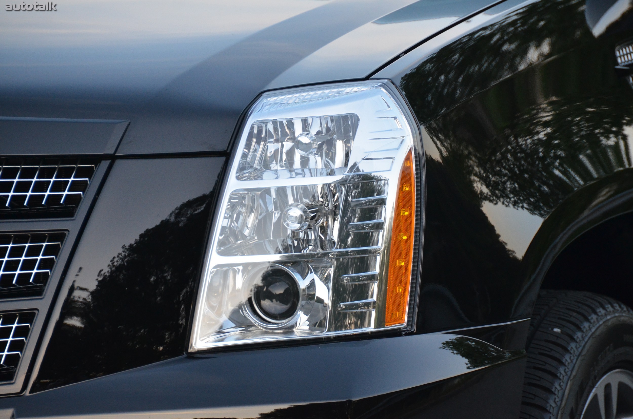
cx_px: 316
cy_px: 210
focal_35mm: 300
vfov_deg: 4.6
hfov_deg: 6.9
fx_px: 5264
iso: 1600
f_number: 5.6
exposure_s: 1/200
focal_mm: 200
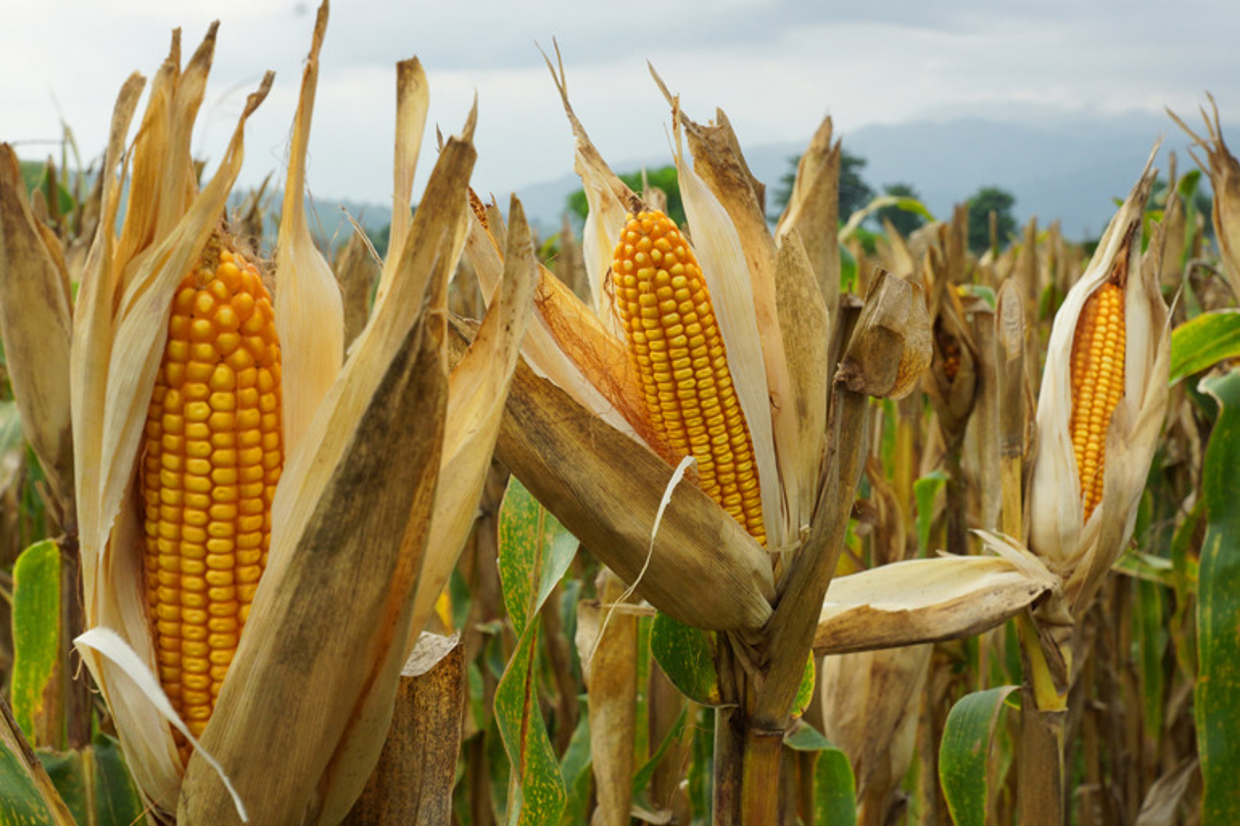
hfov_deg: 26.7
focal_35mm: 76
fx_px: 2617
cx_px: 625
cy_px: 417
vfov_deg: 17.9
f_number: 13
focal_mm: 50
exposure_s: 1/160
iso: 400
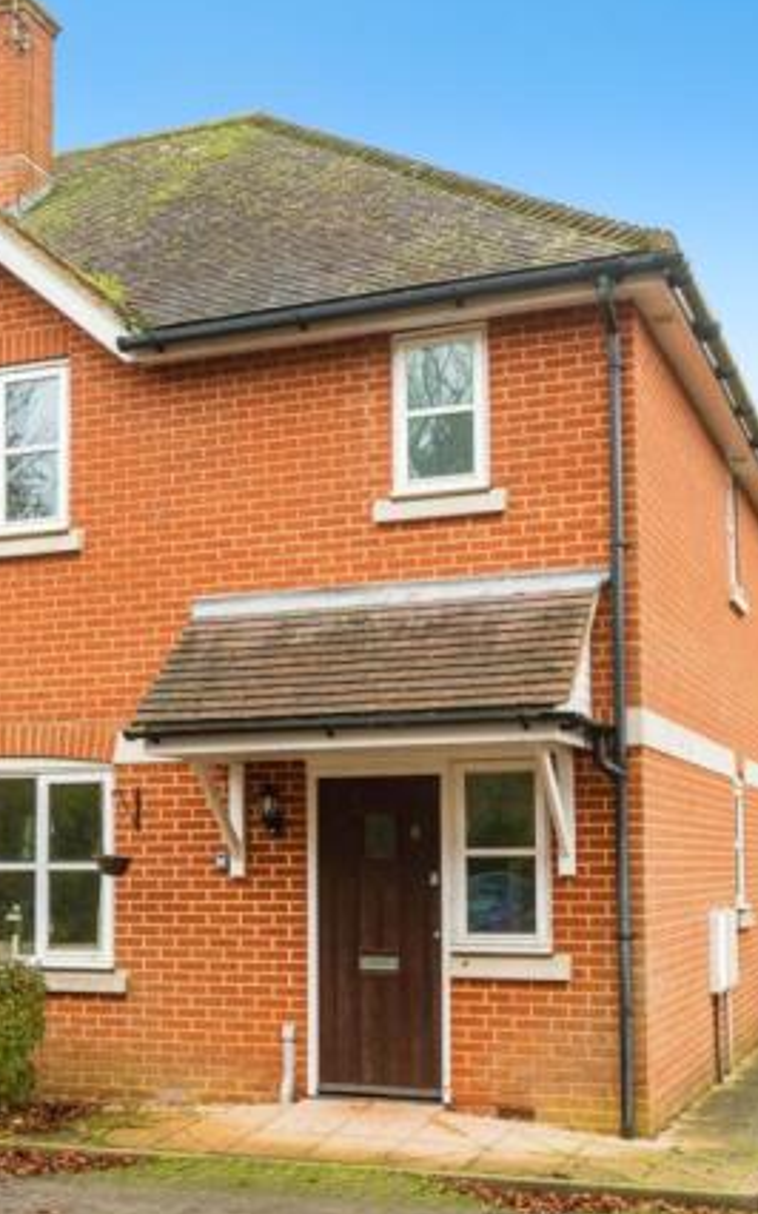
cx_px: 295
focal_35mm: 47
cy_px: 611
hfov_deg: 27.3
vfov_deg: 42.7
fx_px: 1555
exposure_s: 1/80
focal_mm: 20
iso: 400
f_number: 7.1
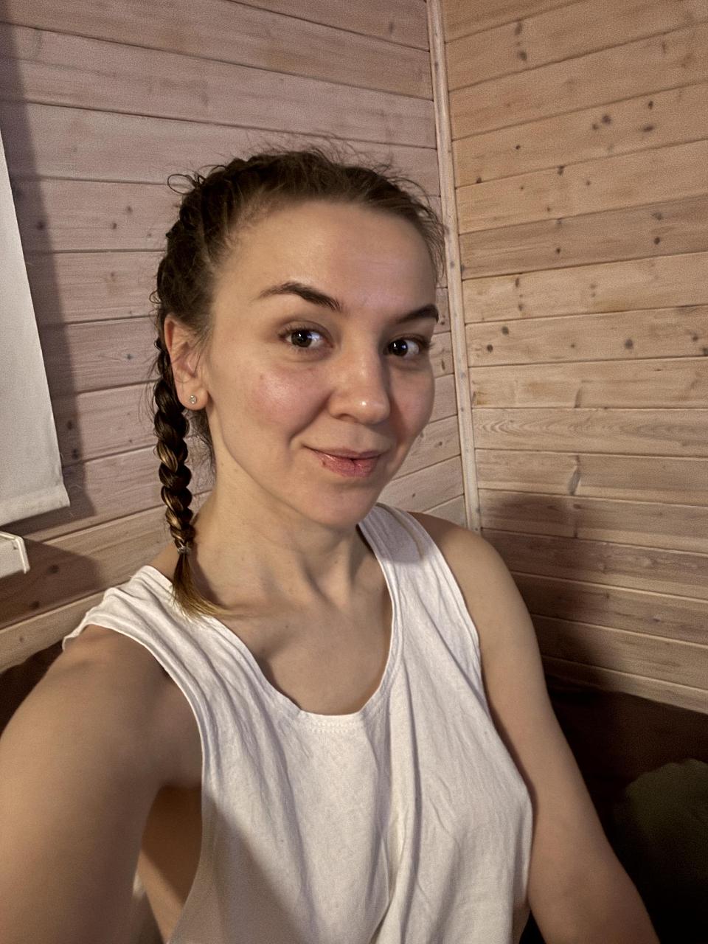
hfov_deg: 46.8
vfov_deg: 60.0
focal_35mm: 30
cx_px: 354
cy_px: 472
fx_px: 818
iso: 640
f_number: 1.9
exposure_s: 1/17
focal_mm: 2.69
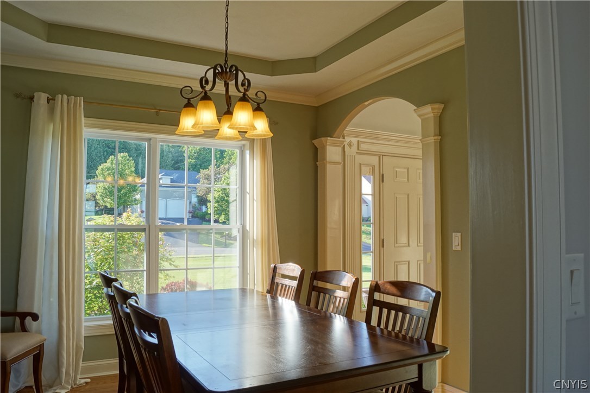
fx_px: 442
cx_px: 295
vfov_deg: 47.9
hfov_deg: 67.4
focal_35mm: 27
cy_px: 196
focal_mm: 18
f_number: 9
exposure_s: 1/80
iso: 800
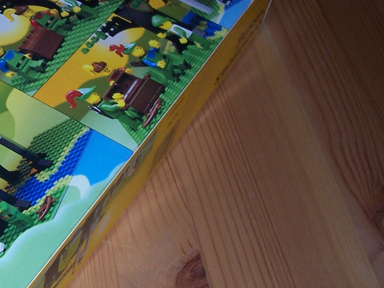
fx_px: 843
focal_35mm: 76
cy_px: 135
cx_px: -37
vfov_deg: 19.4
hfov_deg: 24.0
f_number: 2.7
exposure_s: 1/60
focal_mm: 5.6
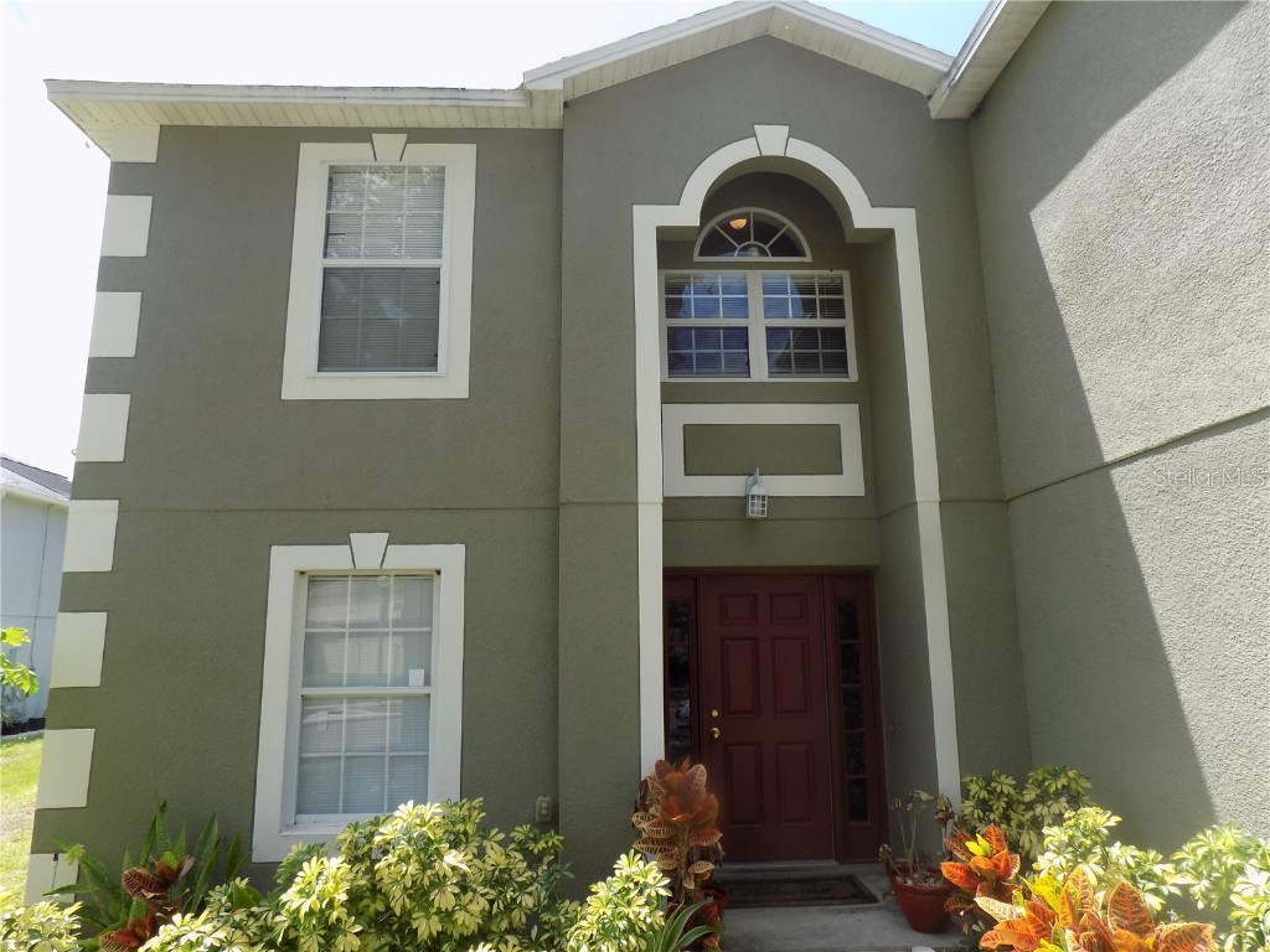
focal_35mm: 23
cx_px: 635
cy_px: 476
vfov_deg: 58.9
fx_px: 844
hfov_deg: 73.9
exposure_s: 1/400
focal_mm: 4
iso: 80
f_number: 3.1
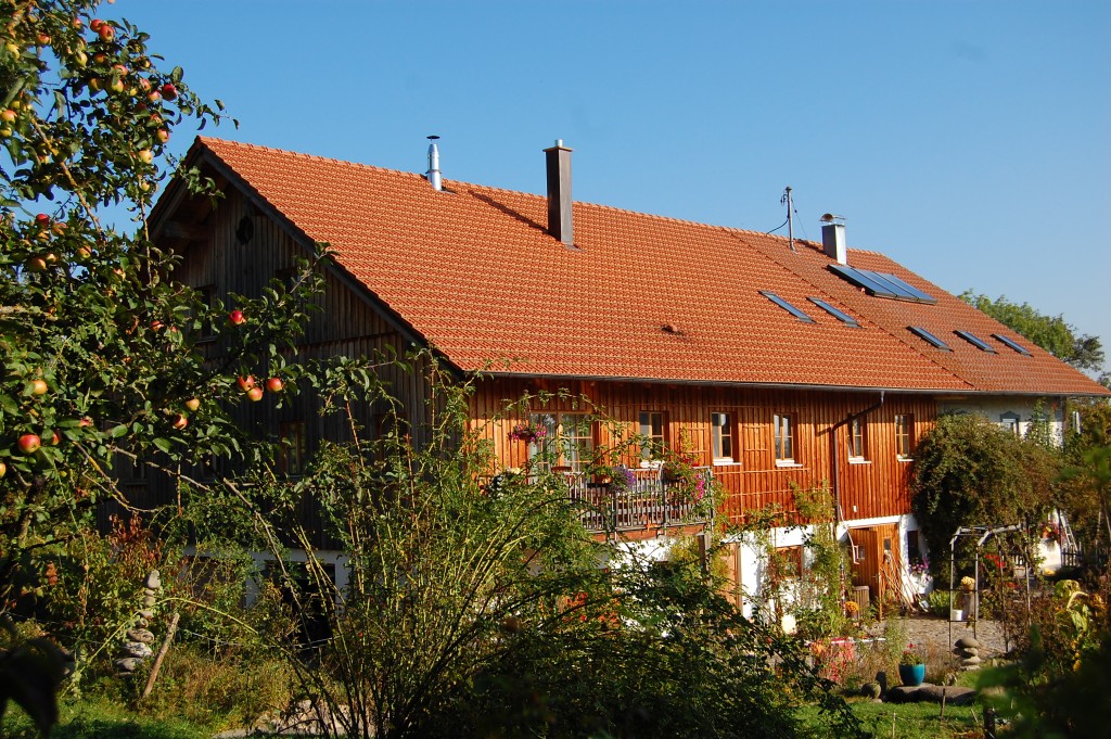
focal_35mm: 42
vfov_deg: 31.8
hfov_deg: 46.4
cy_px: 370
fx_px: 1295
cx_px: 556
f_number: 6.3
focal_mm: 28
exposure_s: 1/640
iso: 200
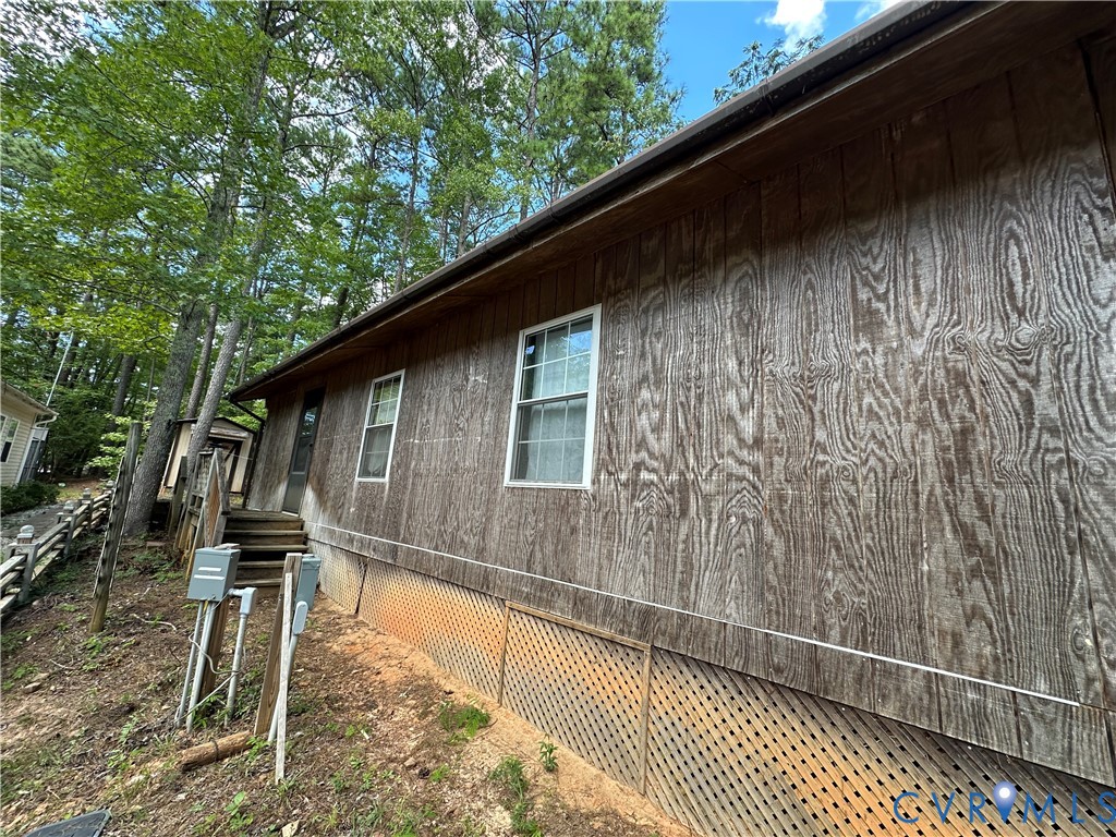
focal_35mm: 14
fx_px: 451
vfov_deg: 85.7
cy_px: 418
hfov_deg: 102.1
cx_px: 558
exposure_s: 1/142
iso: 40
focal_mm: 2.22
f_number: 2.2
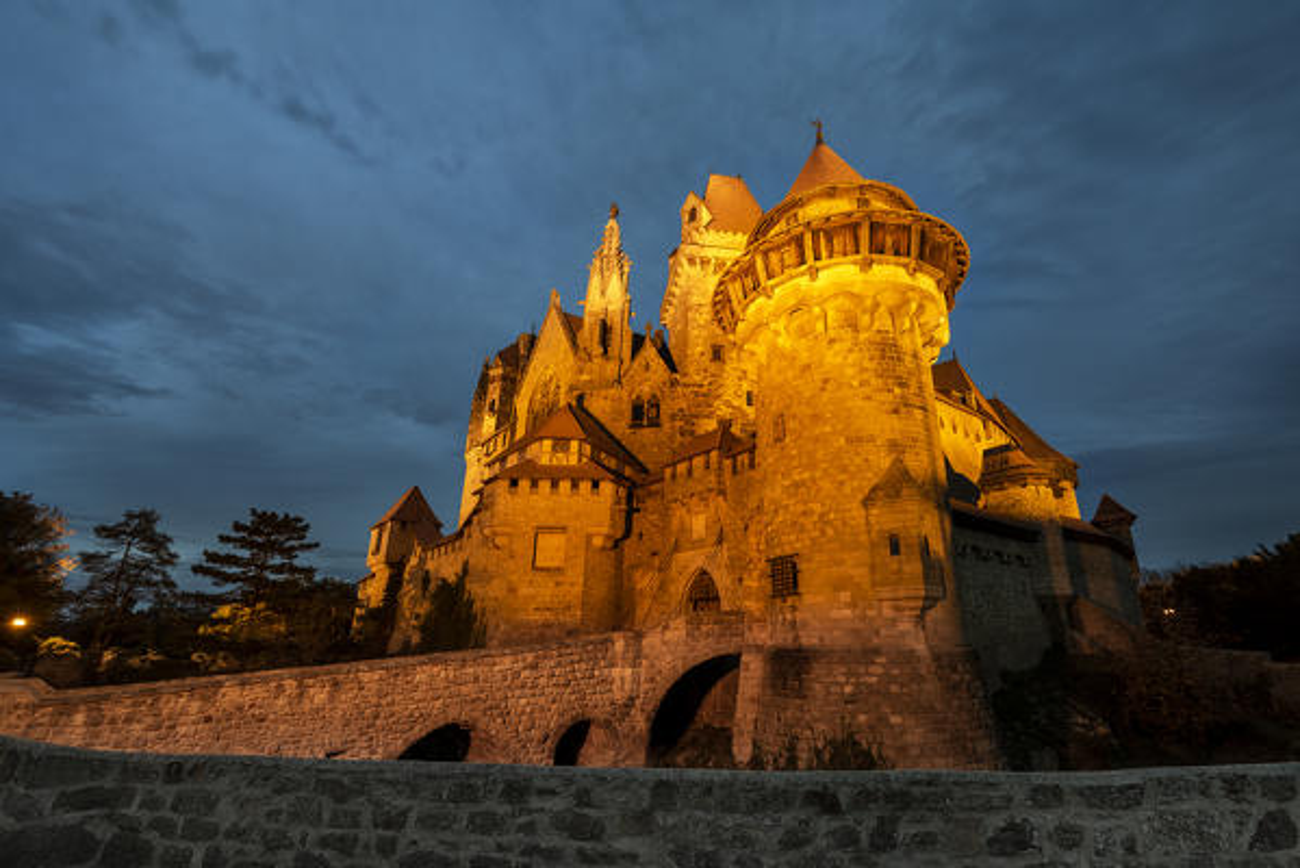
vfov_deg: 77.4
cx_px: 650
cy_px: 434
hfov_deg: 100.4
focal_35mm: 15
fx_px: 542
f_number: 8
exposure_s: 4
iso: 200
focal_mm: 15
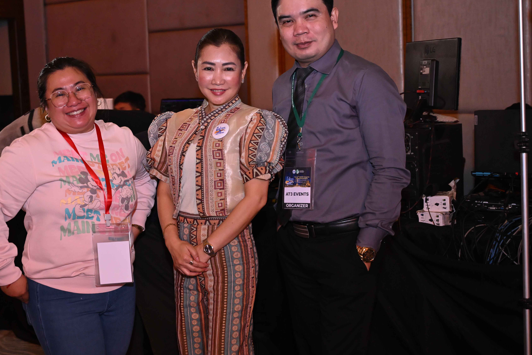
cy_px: 164
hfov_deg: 32.8
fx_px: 901
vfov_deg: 22.3
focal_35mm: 61
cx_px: 223
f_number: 4
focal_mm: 52
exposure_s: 1/200
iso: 4000
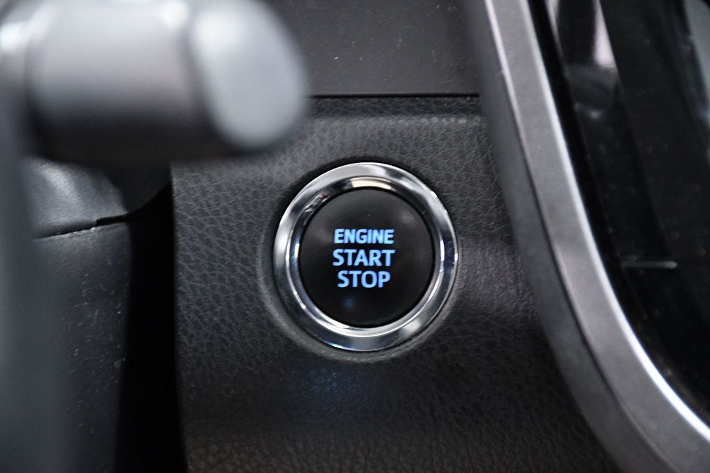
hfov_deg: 14.5
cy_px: 236
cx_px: 355
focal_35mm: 142
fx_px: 2799
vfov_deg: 9.7
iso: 2500
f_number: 5.3
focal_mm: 95
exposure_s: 1/40
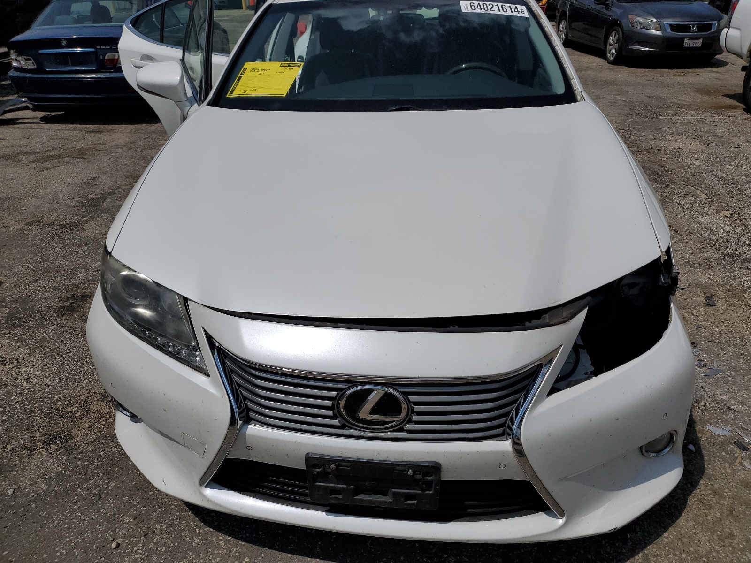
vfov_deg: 53.1
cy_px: 282
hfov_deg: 67.3
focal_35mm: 26
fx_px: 564
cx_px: 376
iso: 51
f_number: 1.5
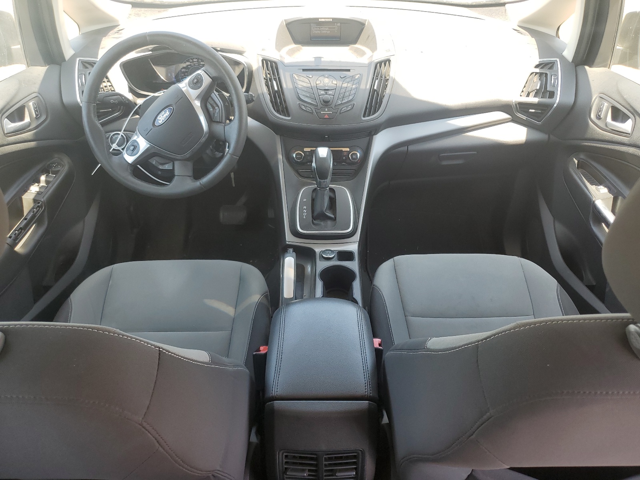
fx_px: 481
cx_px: 320
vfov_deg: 53.1
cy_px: 240
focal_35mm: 26
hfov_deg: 67.3
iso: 50
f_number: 1.5
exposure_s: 1/149
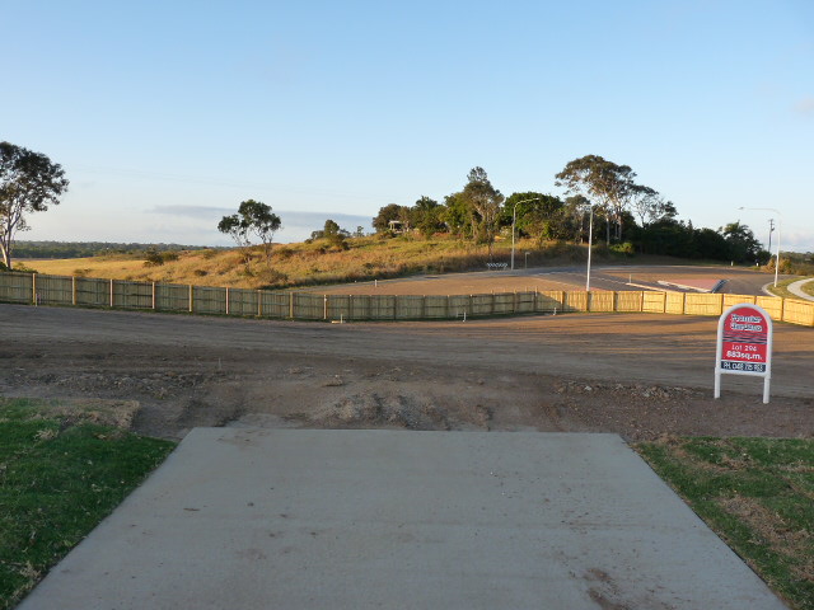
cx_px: 407
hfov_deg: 65.3
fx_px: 635
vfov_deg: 51.4
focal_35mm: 27
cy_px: 305
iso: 160
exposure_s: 1/250
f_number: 4
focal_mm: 4.8
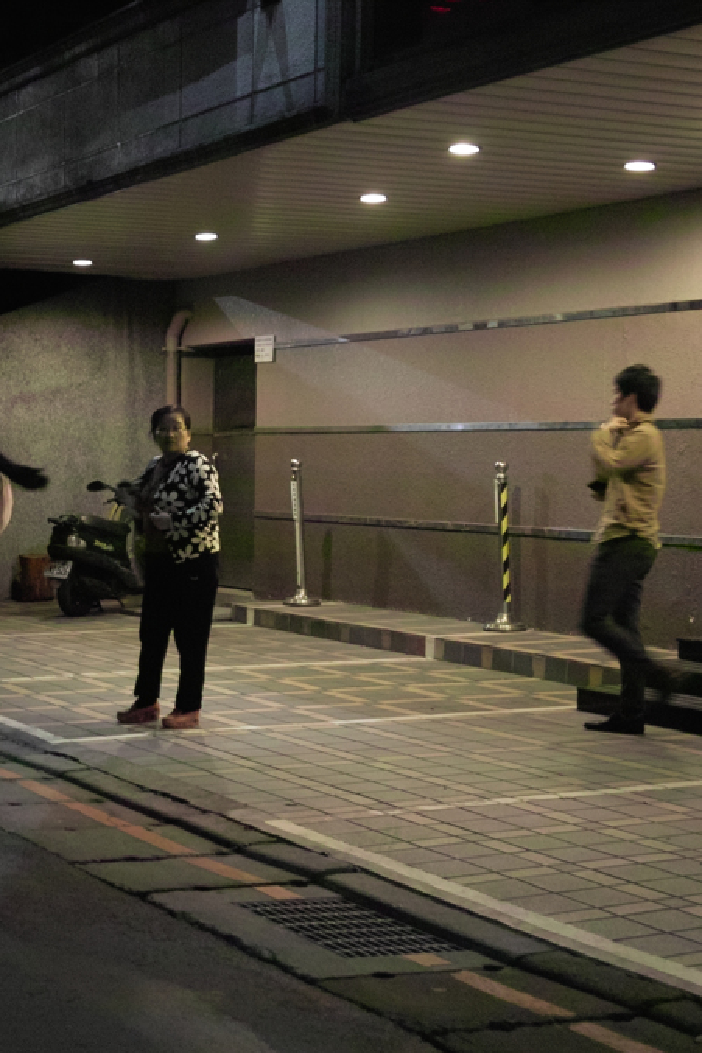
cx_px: -2
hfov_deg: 21.1
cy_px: 527
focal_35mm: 62
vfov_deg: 32.4
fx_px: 1814
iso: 800
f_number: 2.8
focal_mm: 24.2
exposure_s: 1/25
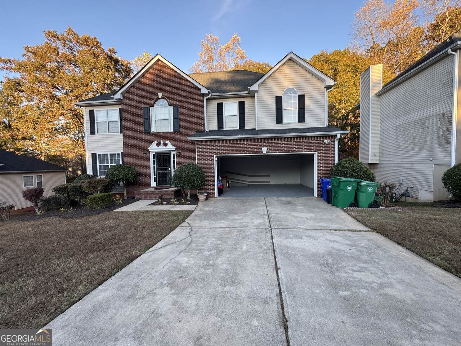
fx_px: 186
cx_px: 230
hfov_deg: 102.1
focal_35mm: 14
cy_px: 173
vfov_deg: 85.7
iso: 40
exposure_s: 1/140
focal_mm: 2.22
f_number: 2.2
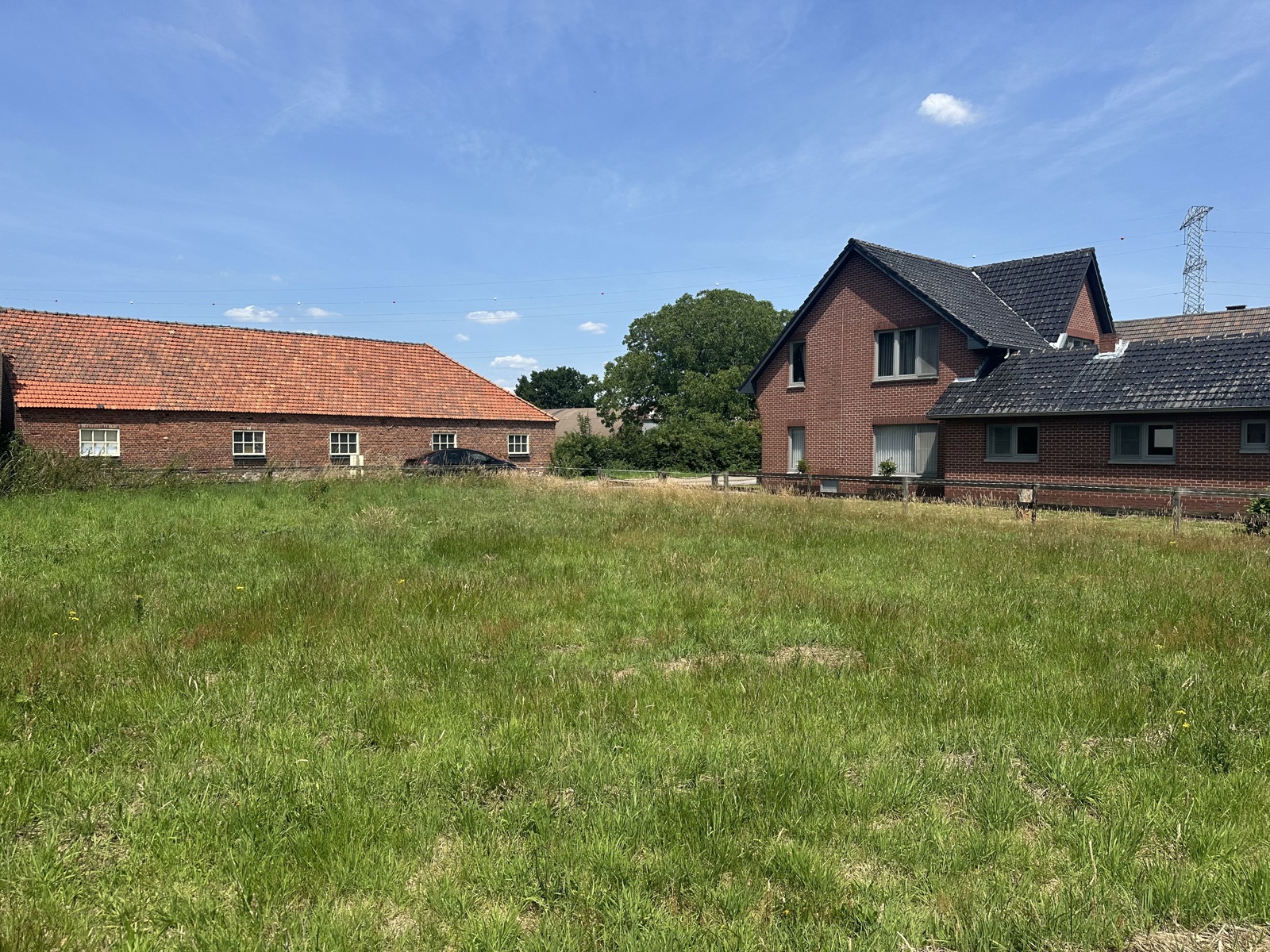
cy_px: 476
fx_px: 881
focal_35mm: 24
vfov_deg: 56.8
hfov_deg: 71.6
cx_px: 635
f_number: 1.78
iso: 80
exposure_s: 1/4348
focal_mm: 6.86
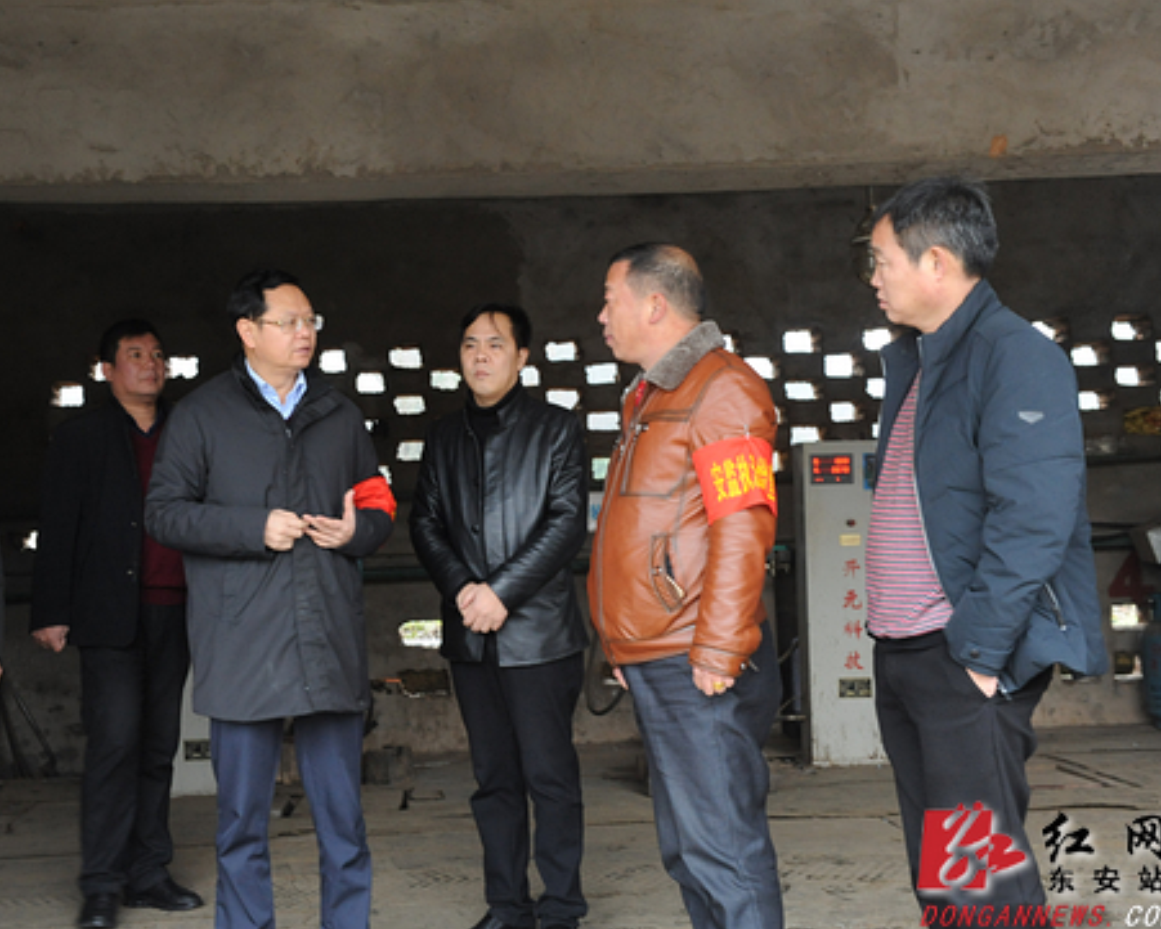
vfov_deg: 31.5
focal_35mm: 48
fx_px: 1650
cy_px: 466
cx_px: 499
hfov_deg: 38.7
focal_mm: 42
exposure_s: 1/50
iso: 3200
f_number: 5.6
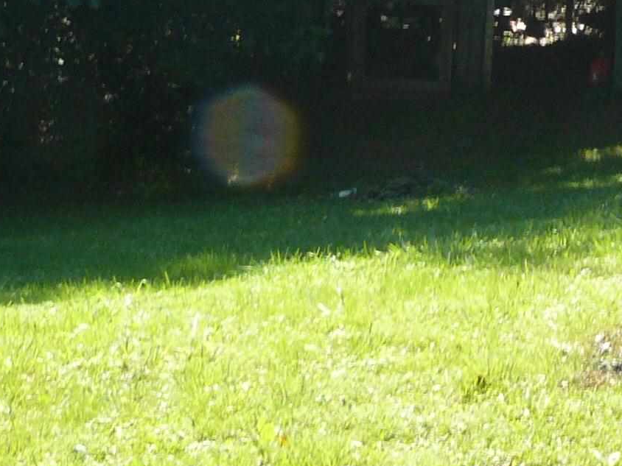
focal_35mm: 131
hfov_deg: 14.1
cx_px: 946
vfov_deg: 11.3
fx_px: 2354
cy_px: 300
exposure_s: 1/50
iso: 100
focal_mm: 6
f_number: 6.3
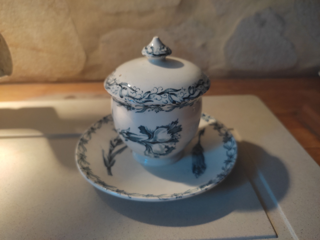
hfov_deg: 67.3
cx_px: 160
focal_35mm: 26
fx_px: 240
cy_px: 120
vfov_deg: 53.1
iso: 551
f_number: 1.79
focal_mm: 4.74
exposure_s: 1/33
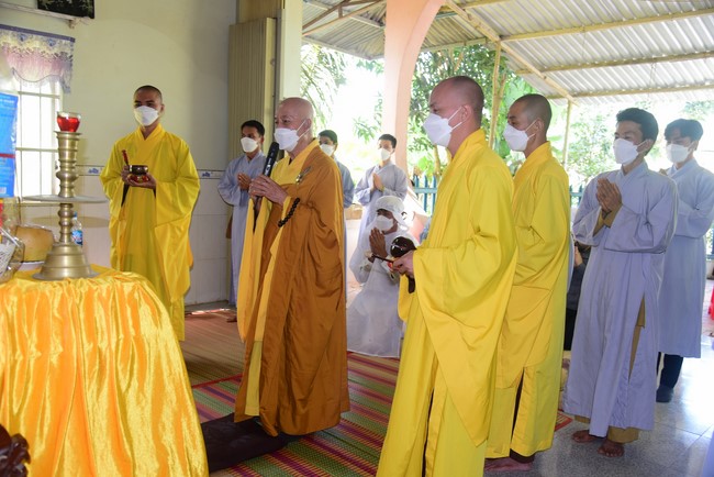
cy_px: 238
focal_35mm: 31
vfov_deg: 42.4
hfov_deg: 60.3
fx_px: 615
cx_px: 357
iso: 500
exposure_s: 1/60
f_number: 4
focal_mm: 31
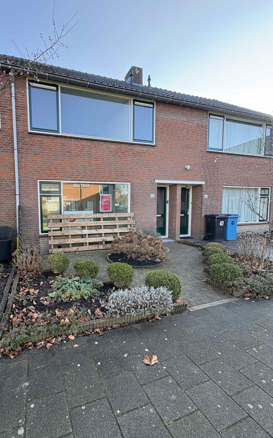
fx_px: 190
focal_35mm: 16
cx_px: 97
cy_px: 223
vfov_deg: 97.8
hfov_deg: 69.7
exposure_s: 1/99
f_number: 2.2
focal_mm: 2.22
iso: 32
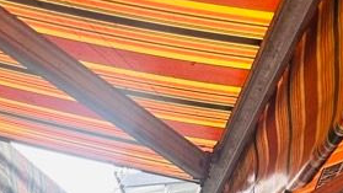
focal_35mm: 96
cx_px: 135
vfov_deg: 9.6
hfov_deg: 22.2
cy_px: 593
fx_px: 873
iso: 80
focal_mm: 6.86
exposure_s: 1/121
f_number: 1.78
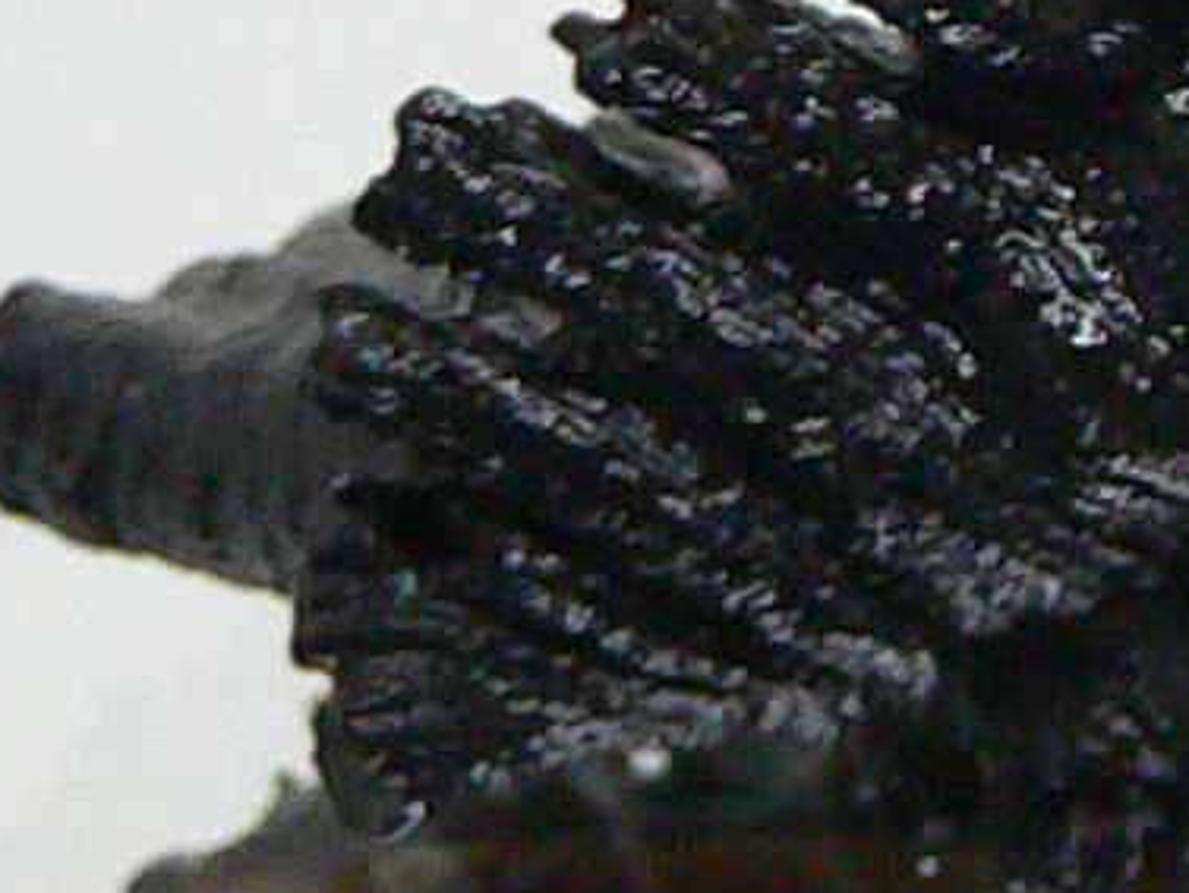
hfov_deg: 10.2
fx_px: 6425
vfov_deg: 7.9
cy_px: 234
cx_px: 1883
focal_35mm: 187
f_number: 2.8
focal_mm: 4.6
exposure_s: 1/60
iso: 200
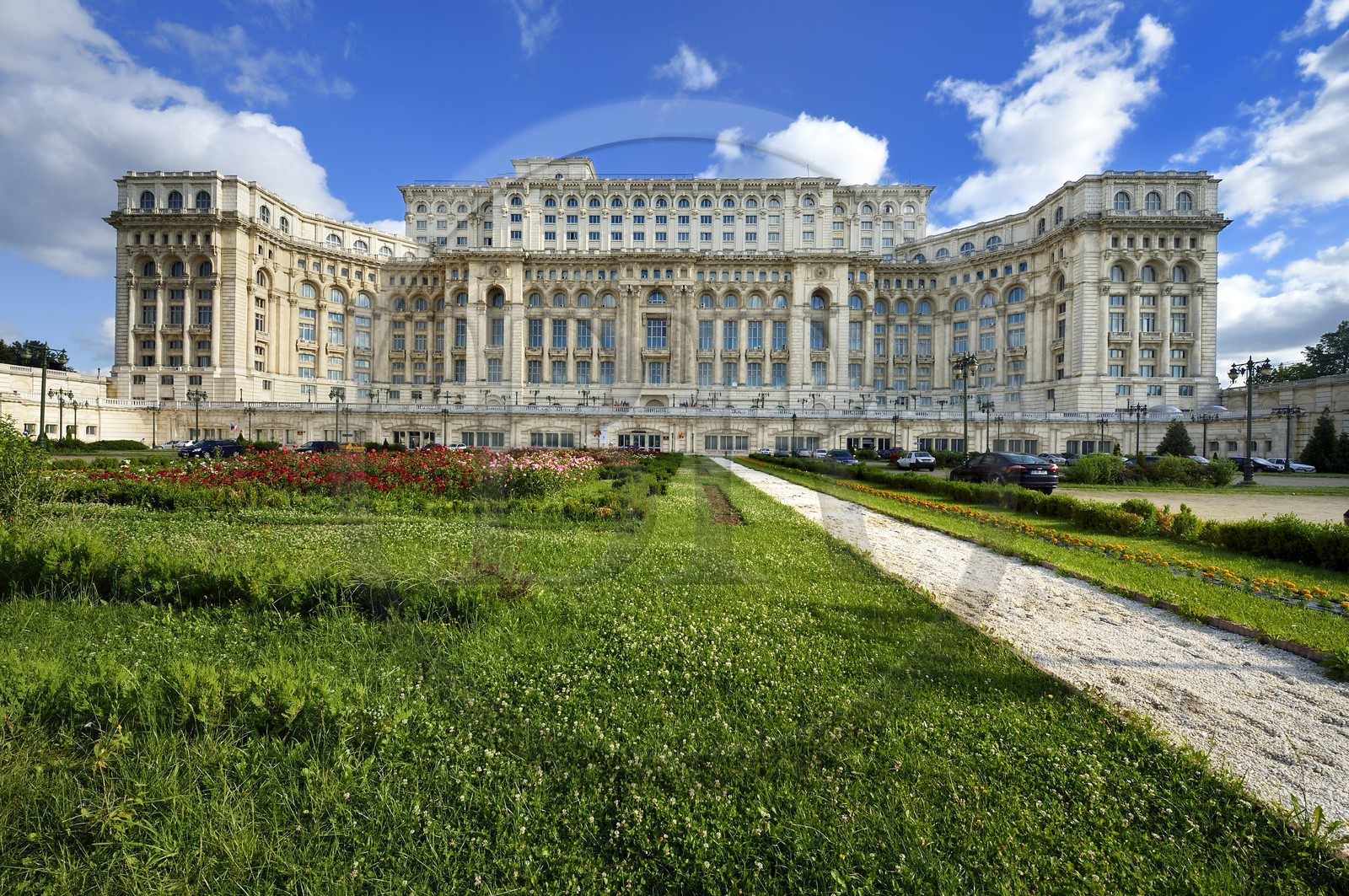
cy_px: 448
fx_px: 561
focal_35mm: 15
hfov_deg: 100.5
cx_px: 674
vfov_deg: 77.2
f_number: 11
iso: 200
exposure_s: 1/320
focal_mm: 15
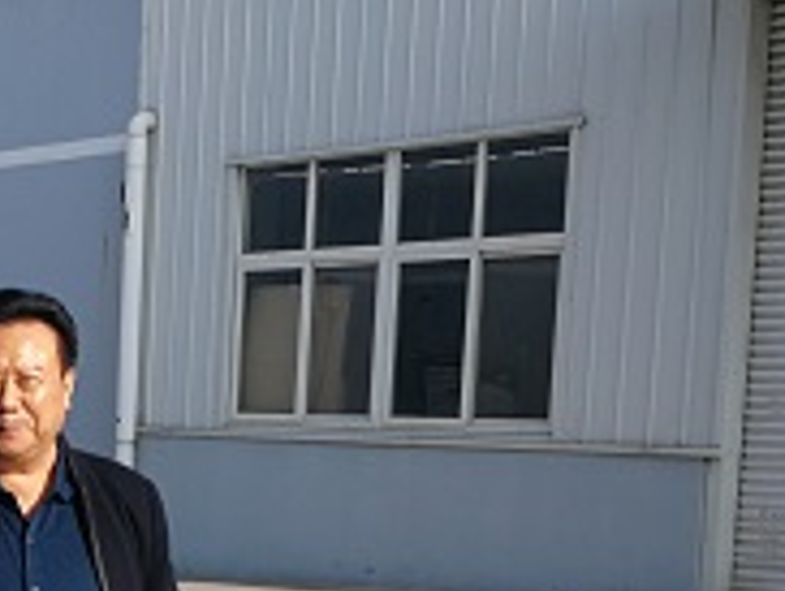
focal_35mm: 83
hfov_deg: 20.0
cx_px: -418
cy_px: 552
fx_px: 1885
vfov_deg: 17.5
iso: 50
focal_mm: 3.95
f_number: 2.2
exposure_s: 1/1003
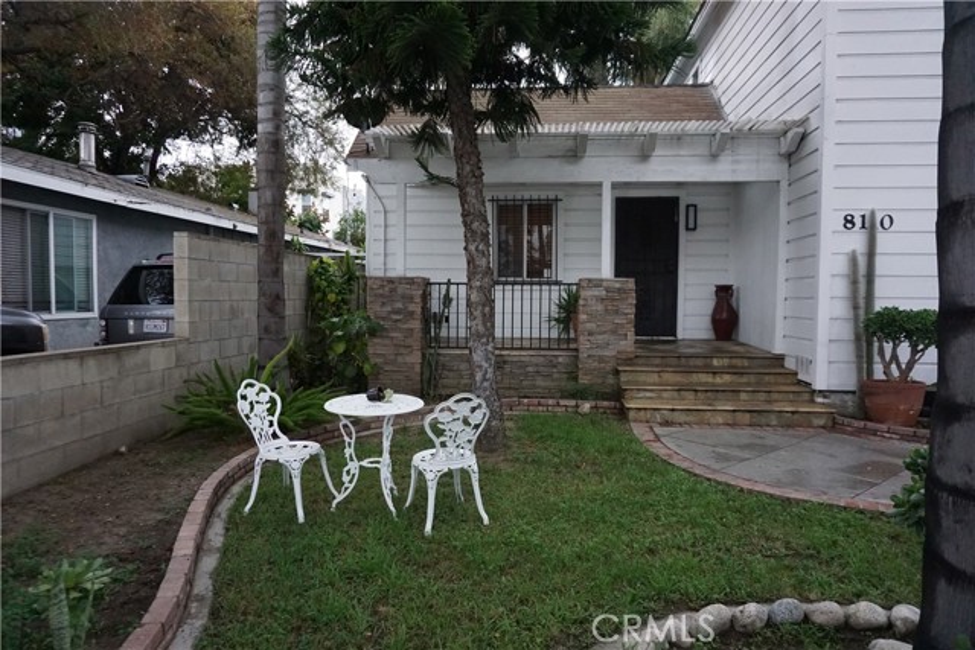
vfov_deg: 53.2
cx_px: 488
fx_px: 650
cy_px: 325
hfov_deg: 73.7
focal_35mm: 24
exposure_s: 1/160
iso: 2000
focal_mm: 16
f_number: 3.5
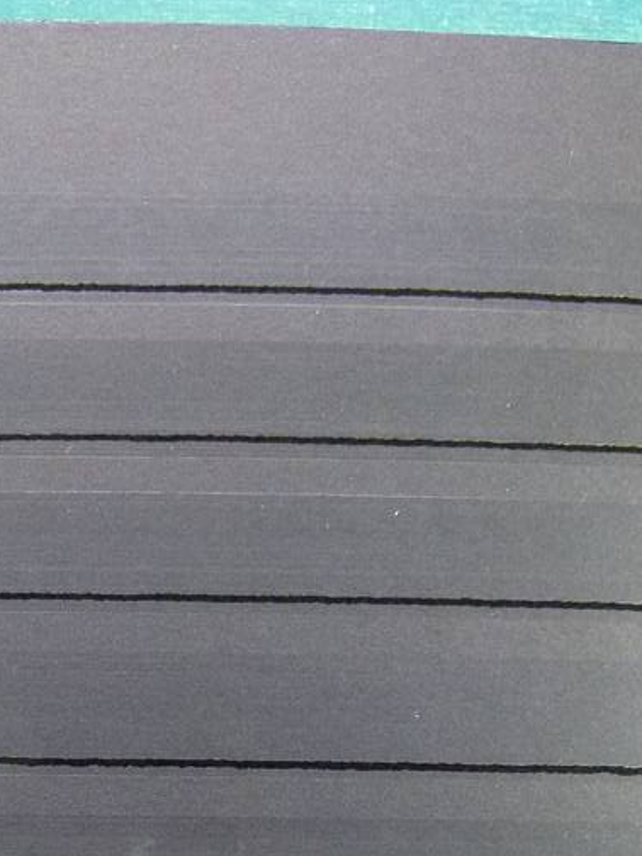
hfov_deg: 22.4
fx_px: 1607
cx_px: 180
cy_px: 831
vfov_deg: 28.2
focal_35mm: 65
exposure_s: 1/50
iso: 400
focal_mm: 5.7
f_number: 3
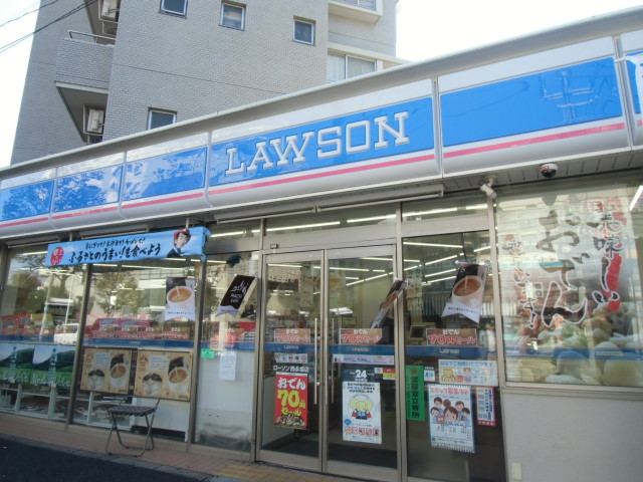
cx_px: 322
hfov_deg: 71.6
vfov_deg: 56.8
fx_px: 446
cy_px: 241
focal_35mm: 24
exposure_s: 1/125
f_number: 3
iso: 64
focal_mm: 4.24
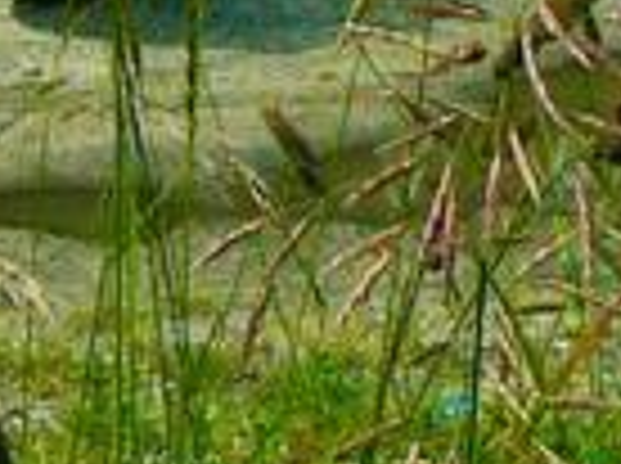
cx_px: 122
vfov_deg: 6.8
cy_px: -721
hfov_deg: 9.7
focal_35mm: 203
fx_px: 3635
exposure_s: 1/1300
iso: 80
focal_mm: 5.2
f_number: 5
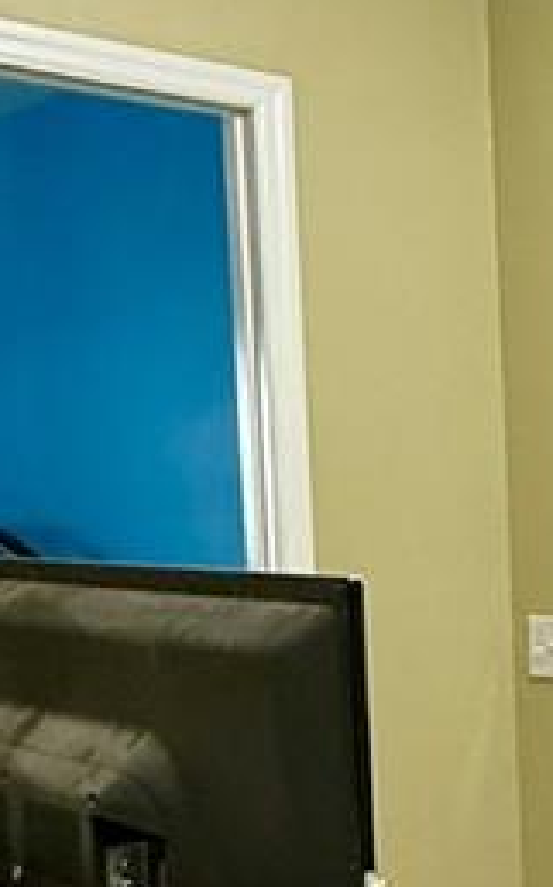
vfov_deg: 29.4
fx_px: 1666
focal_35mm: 69
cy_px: 646
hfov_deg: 15.3
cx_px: 1096
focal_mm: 2.22
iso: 400
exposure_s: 1/60
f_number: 2.2
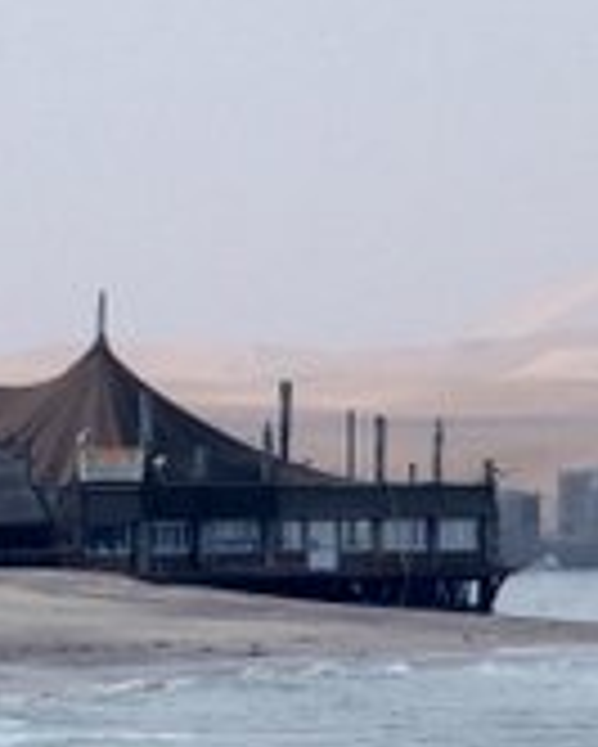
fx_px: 18743
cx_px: -112
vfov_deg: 2.3
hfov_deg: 1.8
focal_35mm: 848
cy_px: 338
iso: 100
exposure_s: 1/800
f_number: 5.6
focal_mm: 64.3
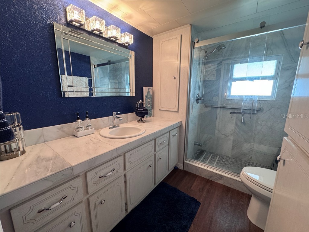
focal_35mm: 14
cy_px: 116
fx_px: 125
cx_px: 154
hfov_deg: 102.1
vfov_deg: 85.7
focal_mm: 2.22
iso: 250
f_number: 2.2
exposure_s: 1/60
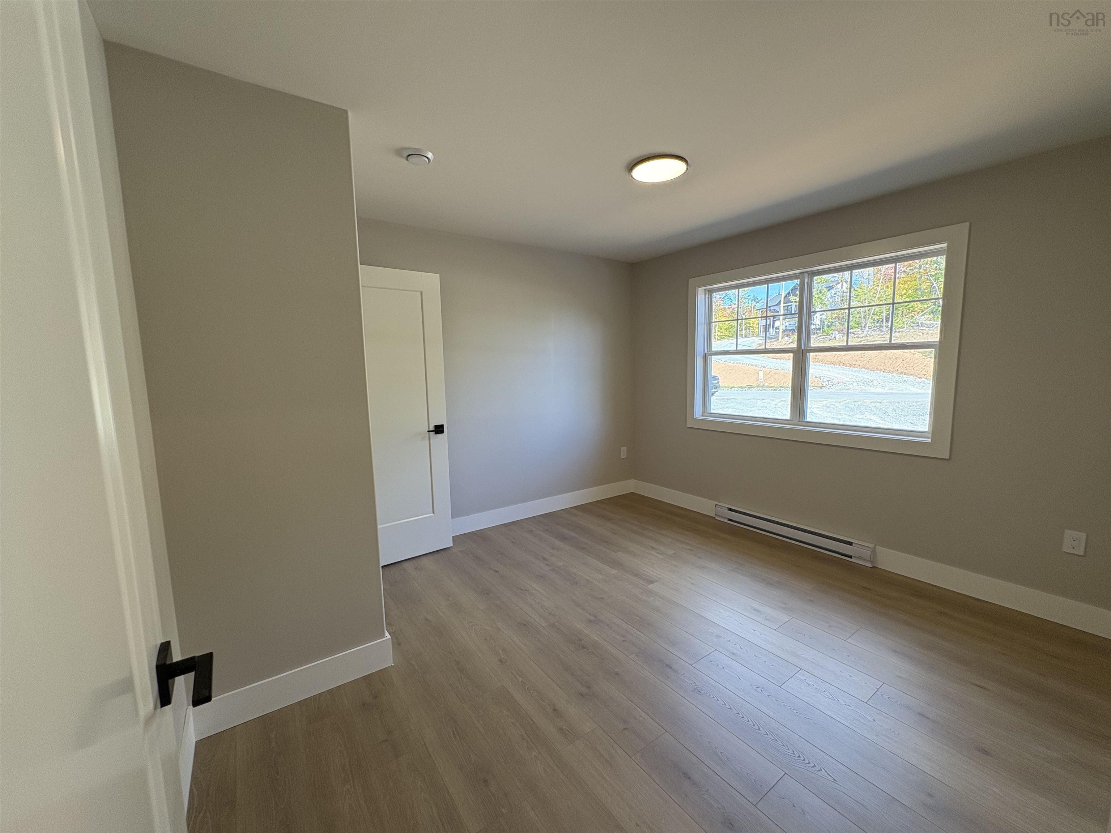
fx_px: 449
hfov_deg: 102.1
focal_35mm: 14
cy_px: 416
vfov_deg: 85.7
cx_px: 556
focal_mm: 2.22
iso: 100
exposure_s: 1/122
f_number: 2.2
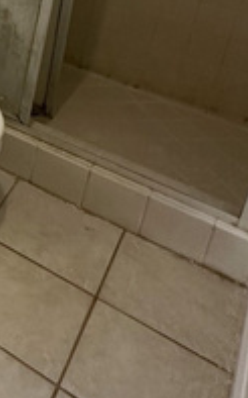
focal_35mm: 58
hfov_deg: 16.5
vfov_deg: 30.2
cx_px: -260
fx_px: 628
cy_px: -75
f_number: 2.2
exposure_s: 1/60
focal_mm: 2.22
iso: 200
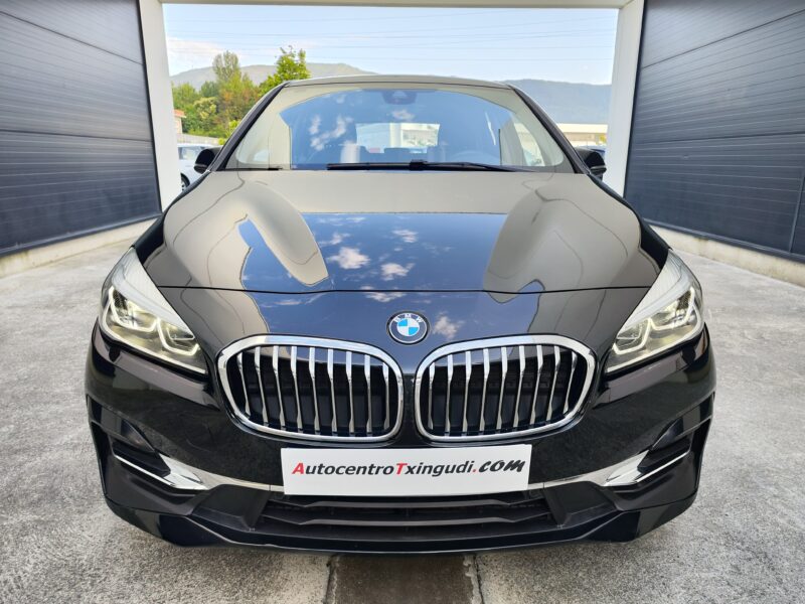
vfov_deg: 58.9
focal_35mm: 23
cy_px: 302
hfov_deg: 73.9
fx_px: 535
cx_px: 402
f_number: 1.69
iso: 63
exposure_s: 1/167
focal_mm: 7.01
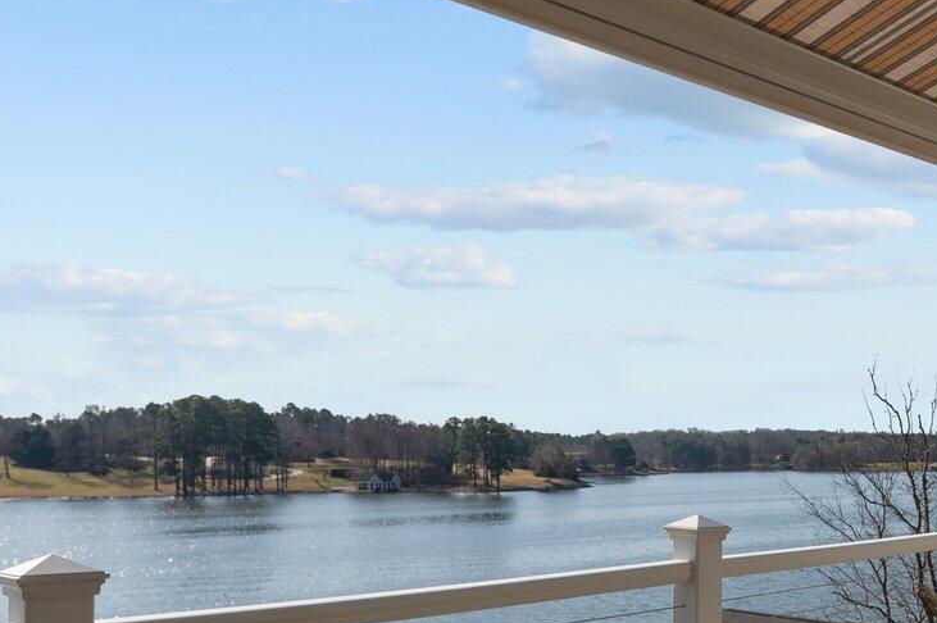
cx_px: 831
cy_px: 455
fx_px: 1092
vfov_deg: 31.4
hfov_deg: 42.8
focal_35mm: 42
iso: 400
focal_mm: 15
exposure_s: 1/5000
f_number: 5
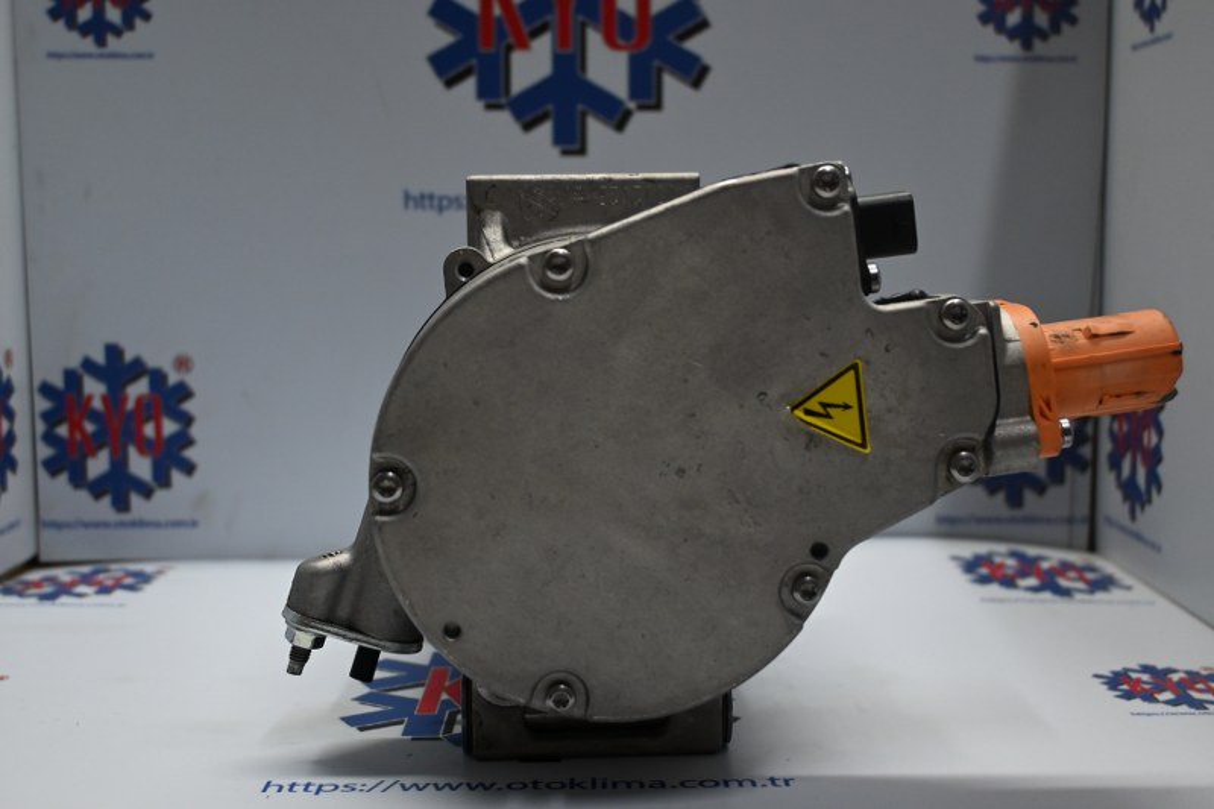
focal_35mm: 44
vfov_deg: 30.8
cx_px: 607
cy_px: 404
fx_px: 1467
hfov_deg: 45.0
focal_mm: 29
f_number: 4.8
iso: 900
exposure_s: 1/125
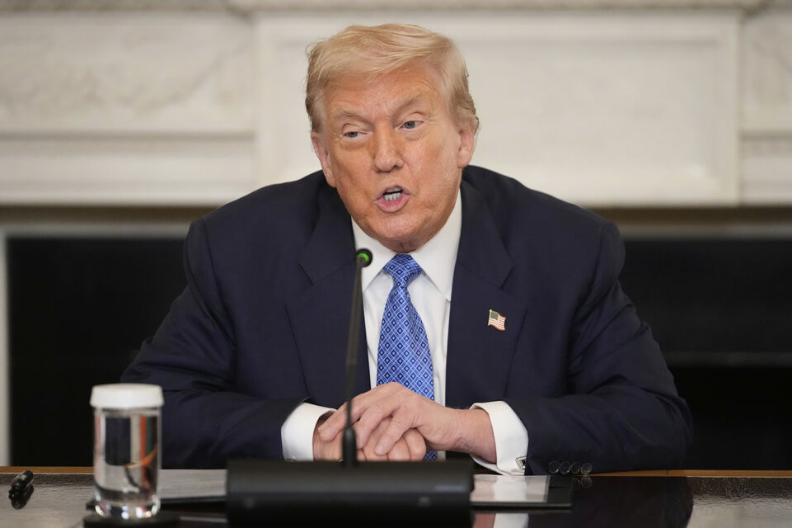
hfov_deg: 10.1
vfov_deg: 6.7
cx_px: 398
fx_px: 4486
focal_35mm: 204
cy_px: 264
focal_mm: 200
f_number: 2.8
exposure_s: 1/400
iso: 5000
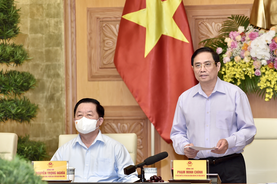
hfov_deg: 10.3
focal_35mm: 200
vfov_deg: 6.9
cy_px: 92
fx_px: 1538
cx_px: 138
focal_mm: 200
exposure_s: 1/160
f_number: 3.2
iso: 640
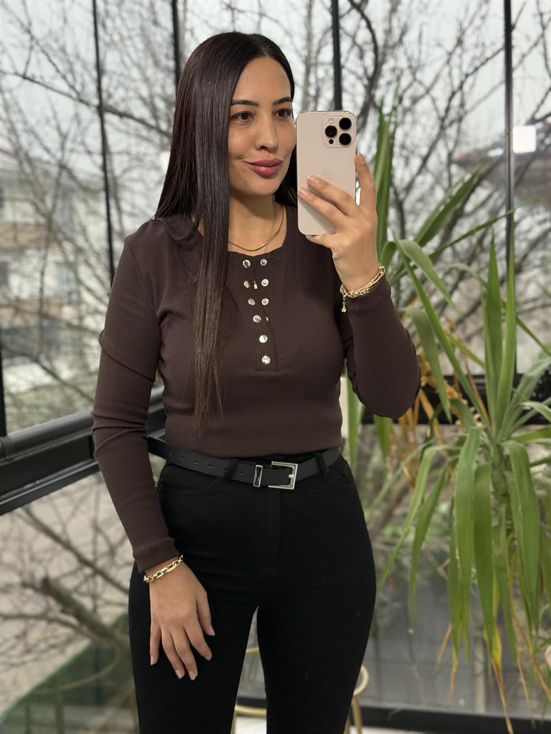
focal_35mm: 48
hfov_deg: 30.3
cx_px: 276
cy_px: 367
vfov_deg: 39.7
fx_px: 1019
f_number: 1.78
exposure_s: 1/83
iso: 125
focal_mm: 6.76
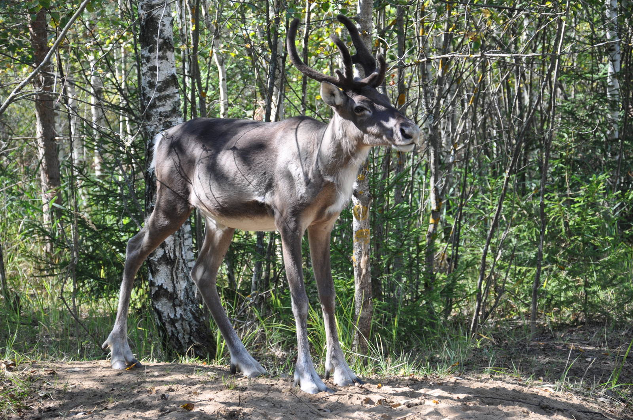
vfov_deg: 10.7
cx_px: 316
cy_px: 210
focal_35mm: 128
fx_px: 2239
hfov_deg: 16.1
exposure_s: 1/125
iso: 200
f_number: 5.6
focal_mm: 85
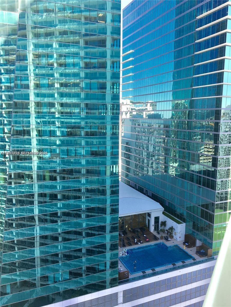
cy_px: 154
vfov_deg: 61.7
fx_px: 258
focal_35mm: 29
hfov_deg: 48.2
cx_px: 116
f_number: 2.2
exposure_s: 1/264
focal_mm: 4.15
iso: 25
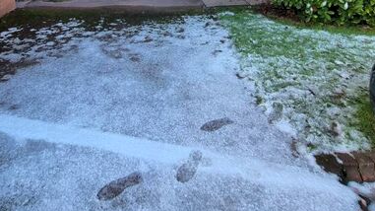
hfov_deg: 71.4
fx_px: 258
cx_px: 156
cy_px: -25
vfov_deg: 36.8
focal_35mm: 26
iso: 50
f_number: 2.2
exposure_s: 1/122
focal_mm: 2.2
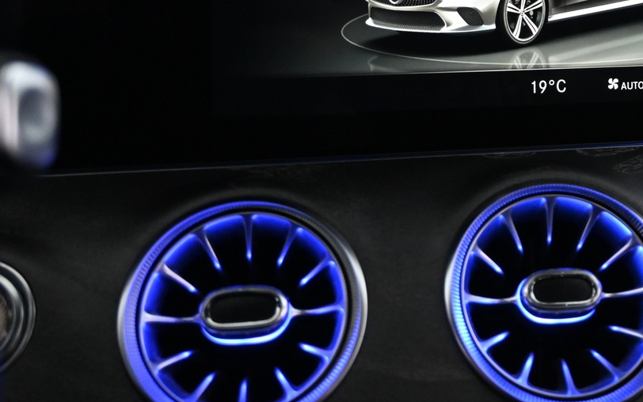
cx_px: 530
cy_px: -22
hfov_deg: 31.0
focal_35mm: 64
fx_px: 1122
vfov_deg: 19.6
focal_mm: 21
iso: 2200
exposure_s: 1/30
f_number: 4
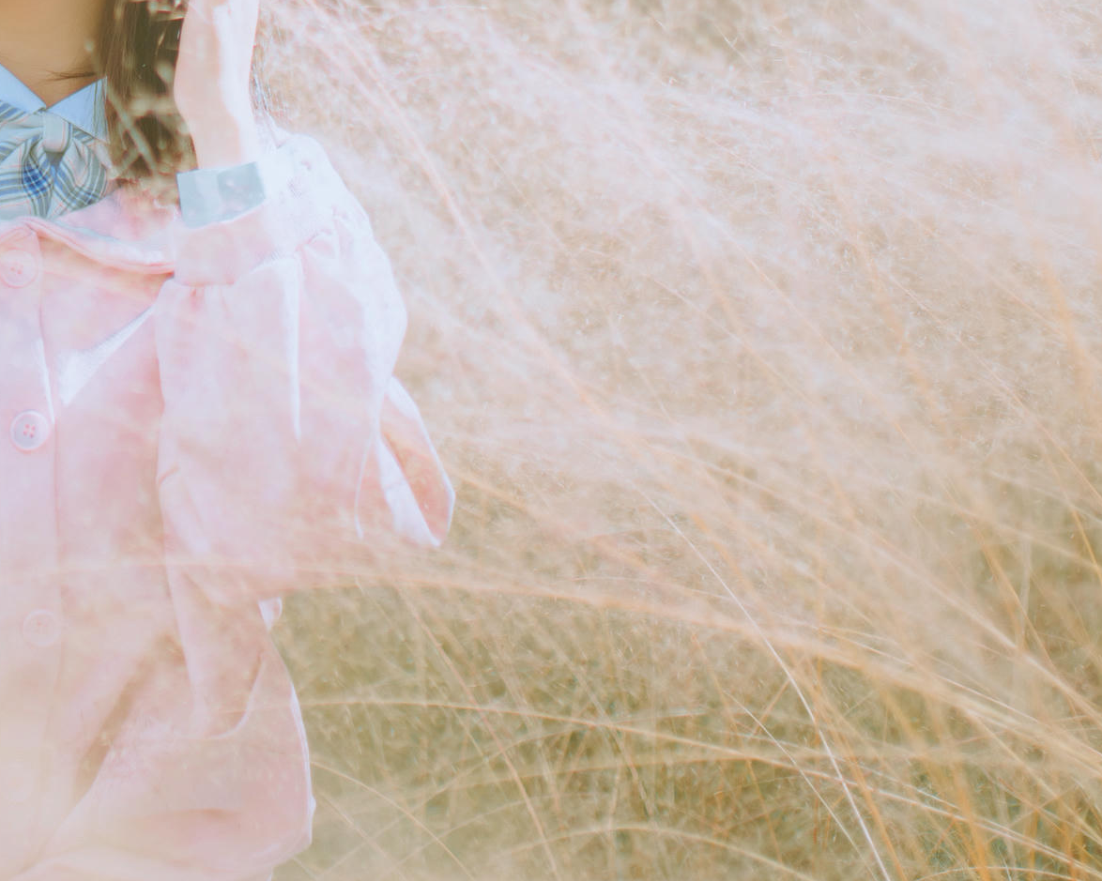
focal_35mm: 103
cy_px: -56
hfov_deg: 18.2
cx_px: 42
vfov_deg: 14.6
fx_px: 3359
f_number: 1.4
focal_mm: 35
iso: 64
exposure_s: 1/3200
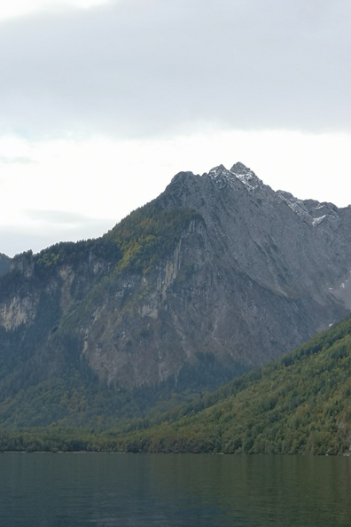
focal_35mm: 70
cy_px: 262
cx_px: 211
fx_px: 1024
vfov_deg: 28.8
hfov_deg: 19.4
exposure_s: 1/1359
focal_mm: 3.95
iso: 50
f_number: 1.8
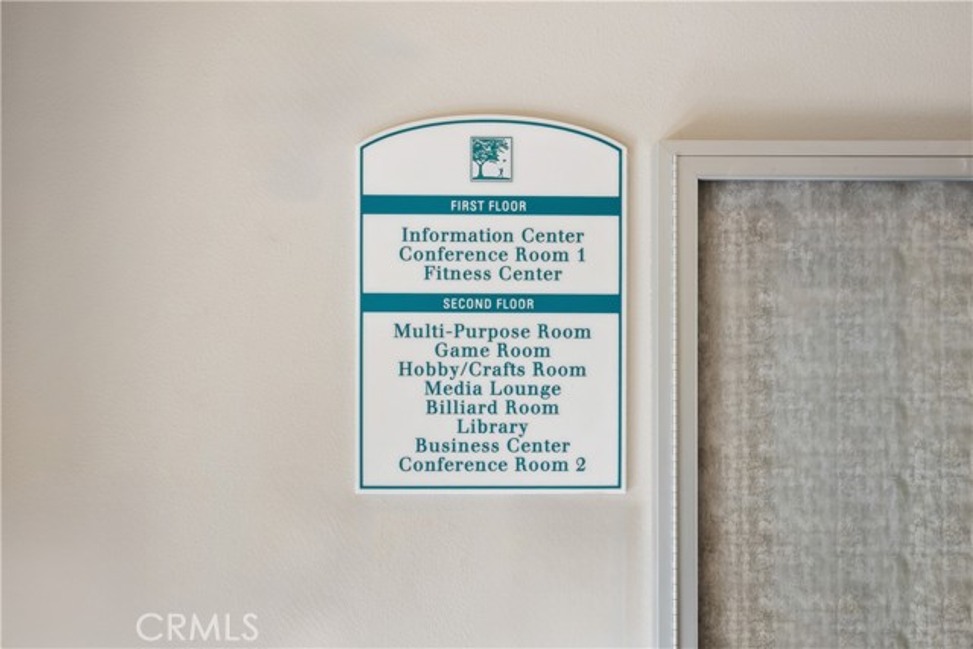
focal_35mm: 35
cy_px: 324
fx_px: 946
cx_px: 486
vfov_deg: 37.9
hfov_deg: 54.4
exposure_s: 4
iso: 40
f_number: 22
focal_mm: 35
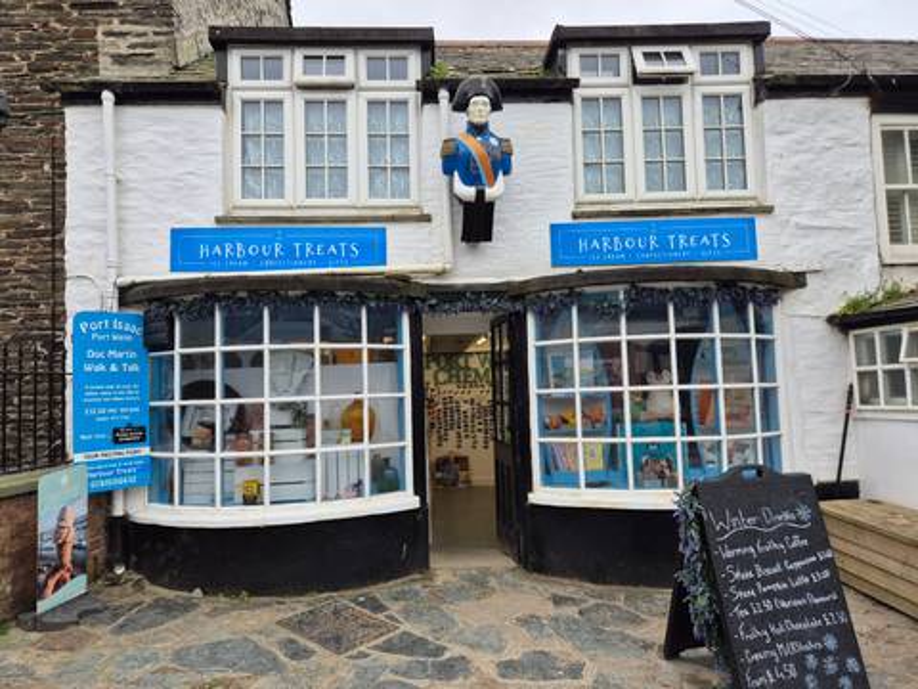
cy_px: 344
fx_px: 610
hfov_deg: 73.9
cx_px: 459
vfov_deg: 58.9
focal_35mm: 23
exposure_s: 1/509
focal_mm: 5.4
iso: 25
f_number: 1.8
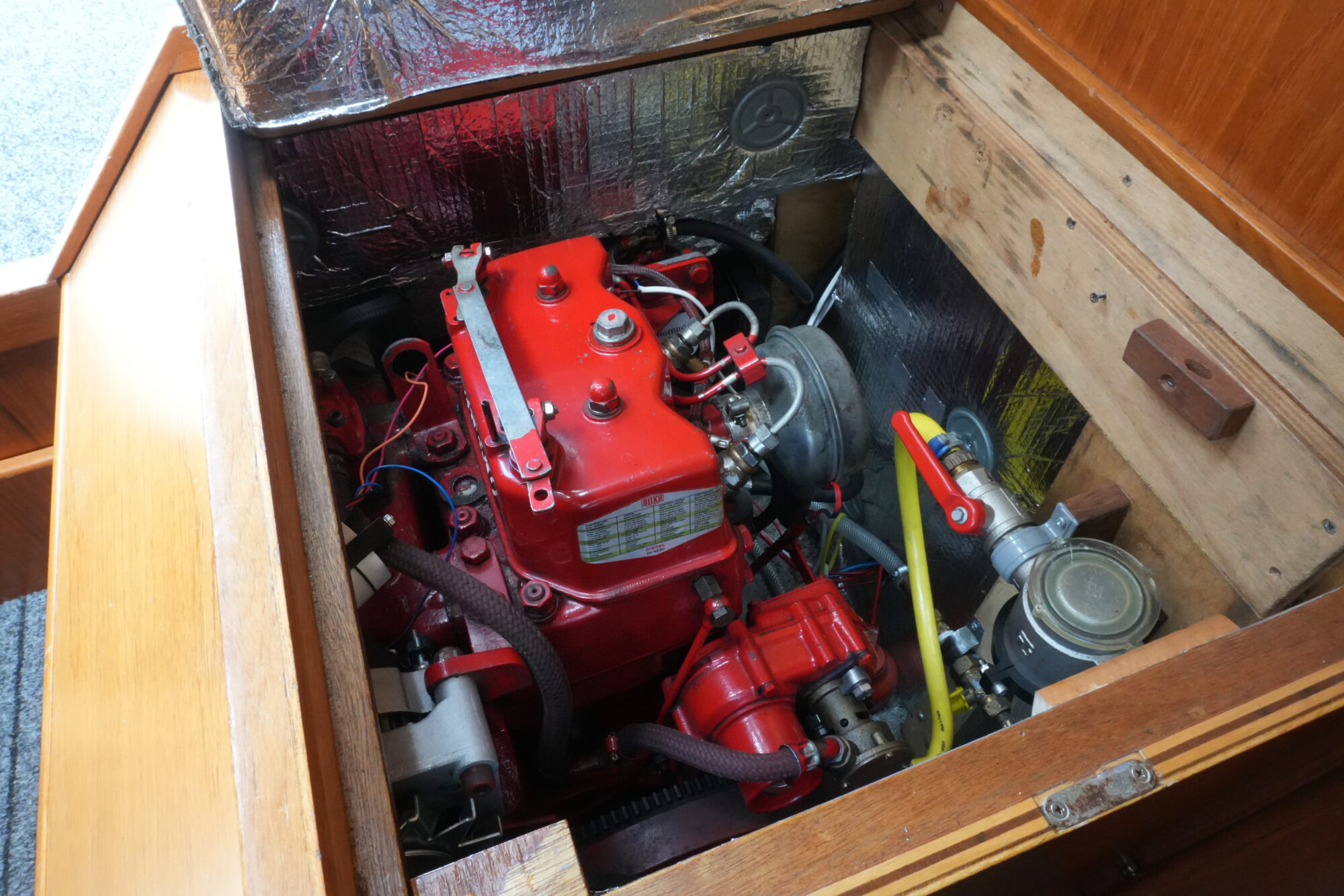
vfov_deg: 53.1
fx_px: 896
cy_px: 448
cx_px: 672
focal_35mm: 24
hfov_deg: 73.7
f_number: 20
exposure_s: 1/13
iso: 4000
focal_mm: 16
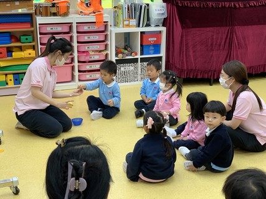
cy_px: 100
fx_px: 399
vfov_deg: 28.0
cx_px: 133
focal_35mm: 52
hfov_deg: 36.8
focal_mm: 6
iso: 80
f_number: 2.4
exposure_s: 1/122
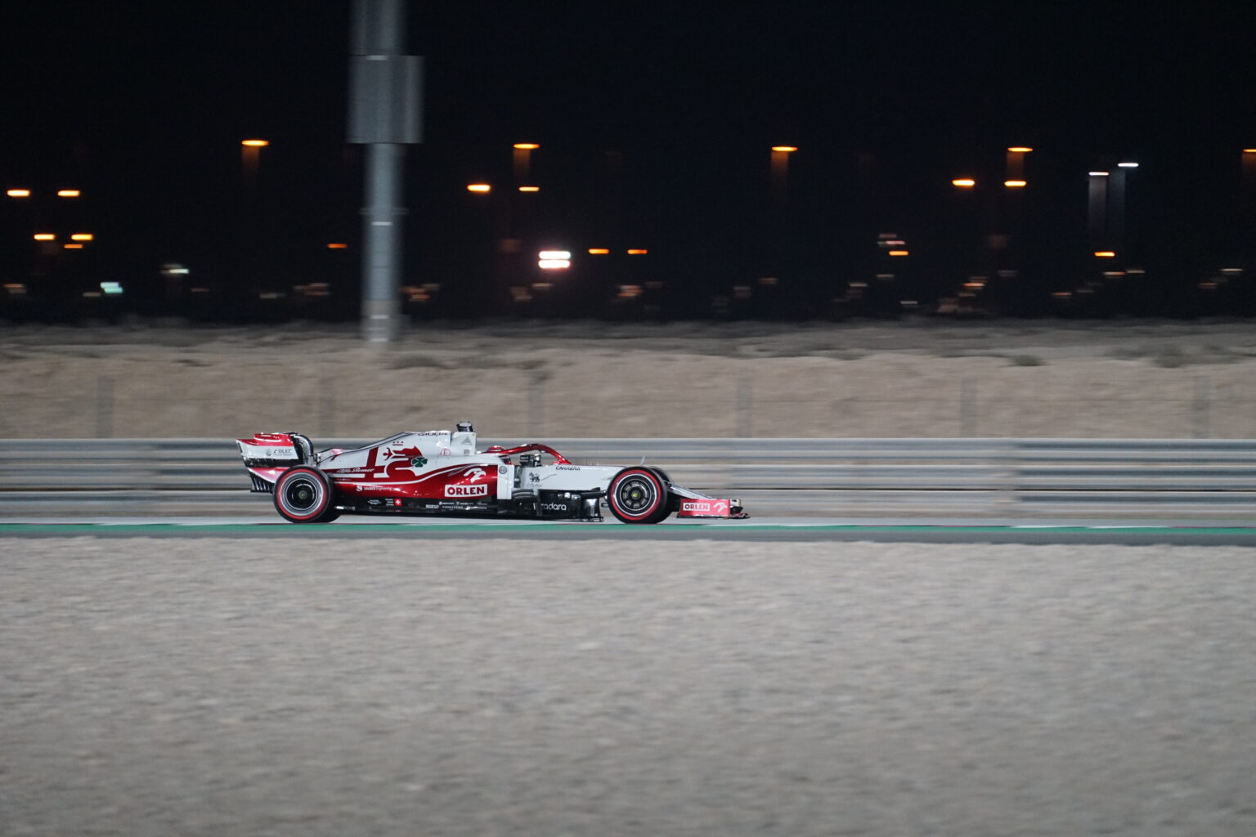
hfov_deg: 6.9
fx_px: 10466
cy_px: 418
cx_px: 628
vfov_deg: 4.6
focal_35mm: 300
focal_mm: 300
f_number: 5.6
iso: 2500
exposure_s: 1/320
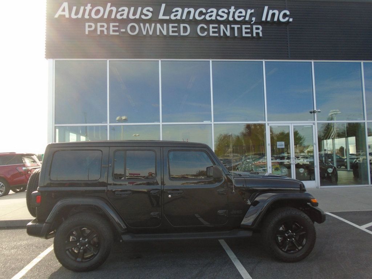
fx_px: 279
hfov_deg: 67.3
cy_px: 140
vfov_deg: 53.1
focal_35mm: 26
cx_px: 186
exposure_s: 1/400
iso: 100
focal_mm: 4.6
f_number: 3.2
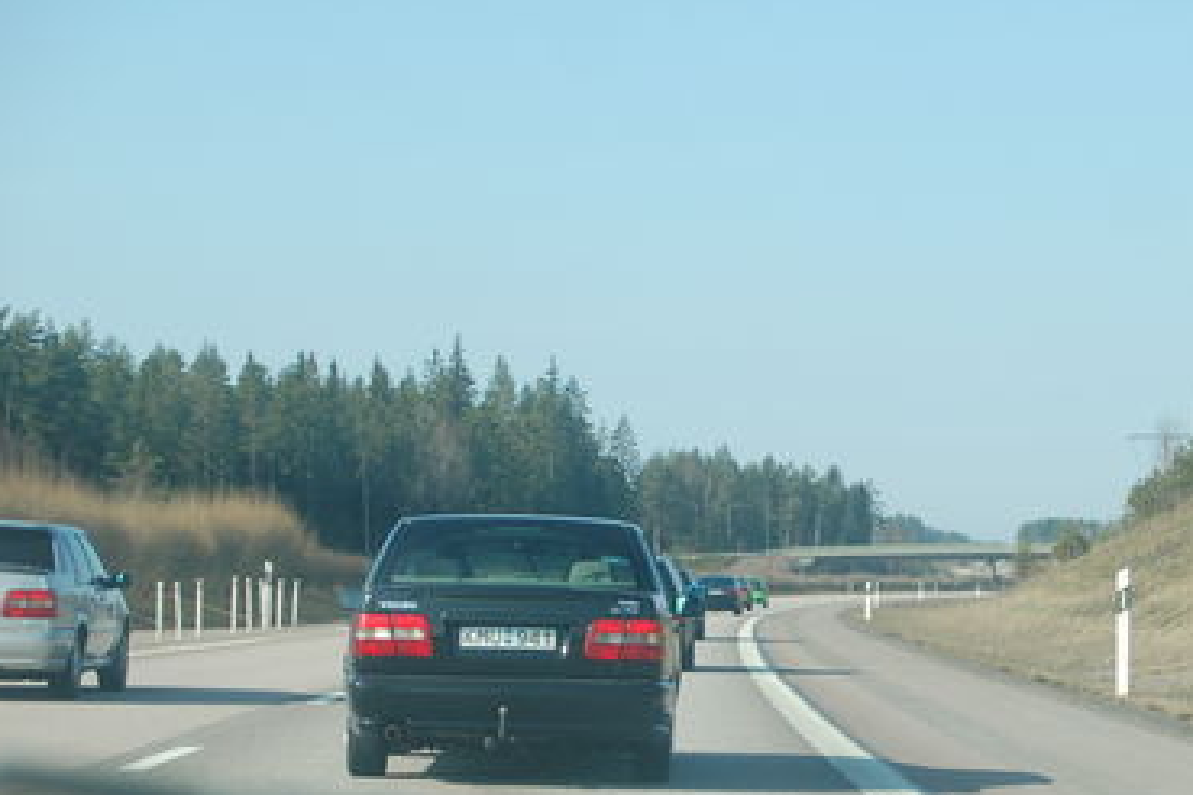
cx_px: 902
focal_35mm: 130
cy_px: 572
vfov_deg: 10.5
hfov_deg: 15.7
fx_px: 4308
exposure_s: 1/250
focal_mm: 50
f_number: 8
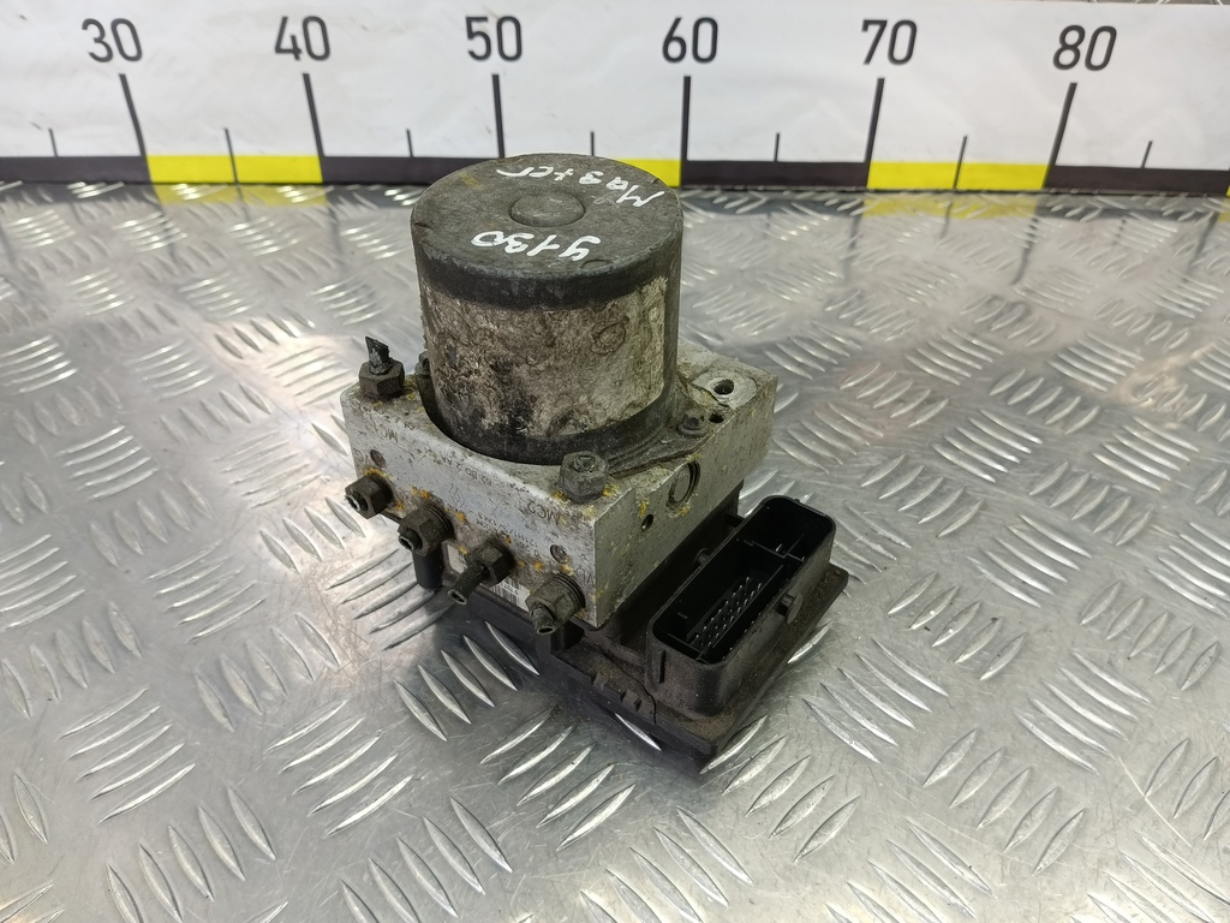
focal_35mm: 23
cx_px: 615
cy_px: 462
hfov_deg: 73.9
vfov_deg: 58.9
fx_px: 817
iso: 141
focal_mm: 4.11
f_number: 1.6
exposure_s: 1/50
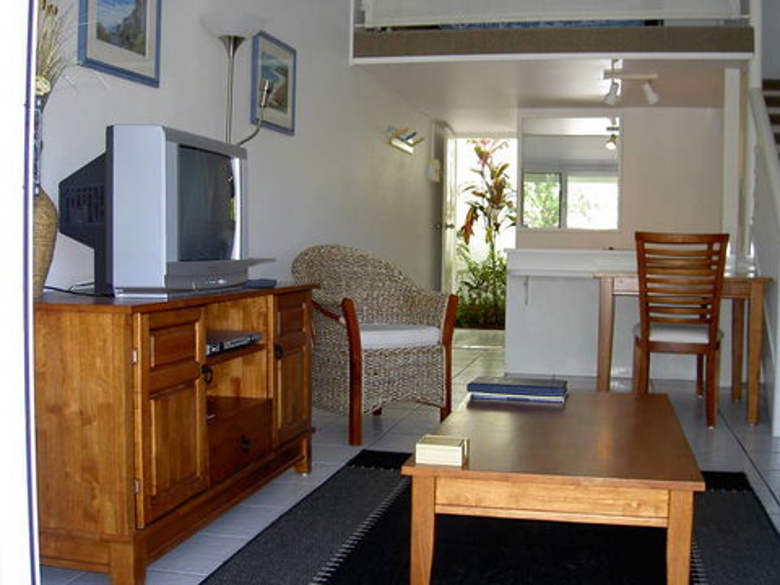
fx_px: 879
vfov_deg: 36.8
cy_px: 292
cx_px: 390
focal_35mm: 39
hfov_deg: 47.9
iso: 100
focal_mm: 8
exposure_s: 1/59.5
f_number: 2.8
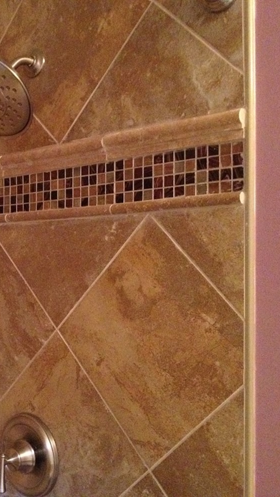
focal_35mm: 51
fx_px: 673
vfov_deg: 40.6
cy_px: 248
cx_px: -1
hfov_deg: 22.6
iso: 800
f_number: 2.4
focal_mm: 4.28
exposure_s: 1/15
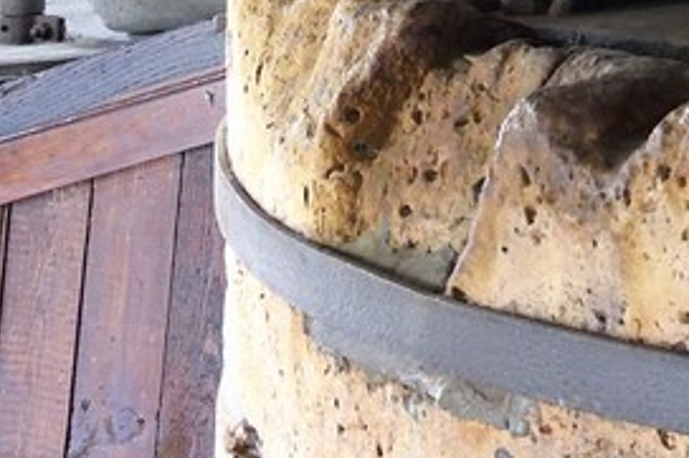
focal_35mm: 188
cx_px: 1821
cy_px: -712
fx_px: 3596
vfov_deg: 6.8
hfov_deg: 9.4
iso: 1600
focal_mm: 32
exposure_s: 1/8
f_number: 8
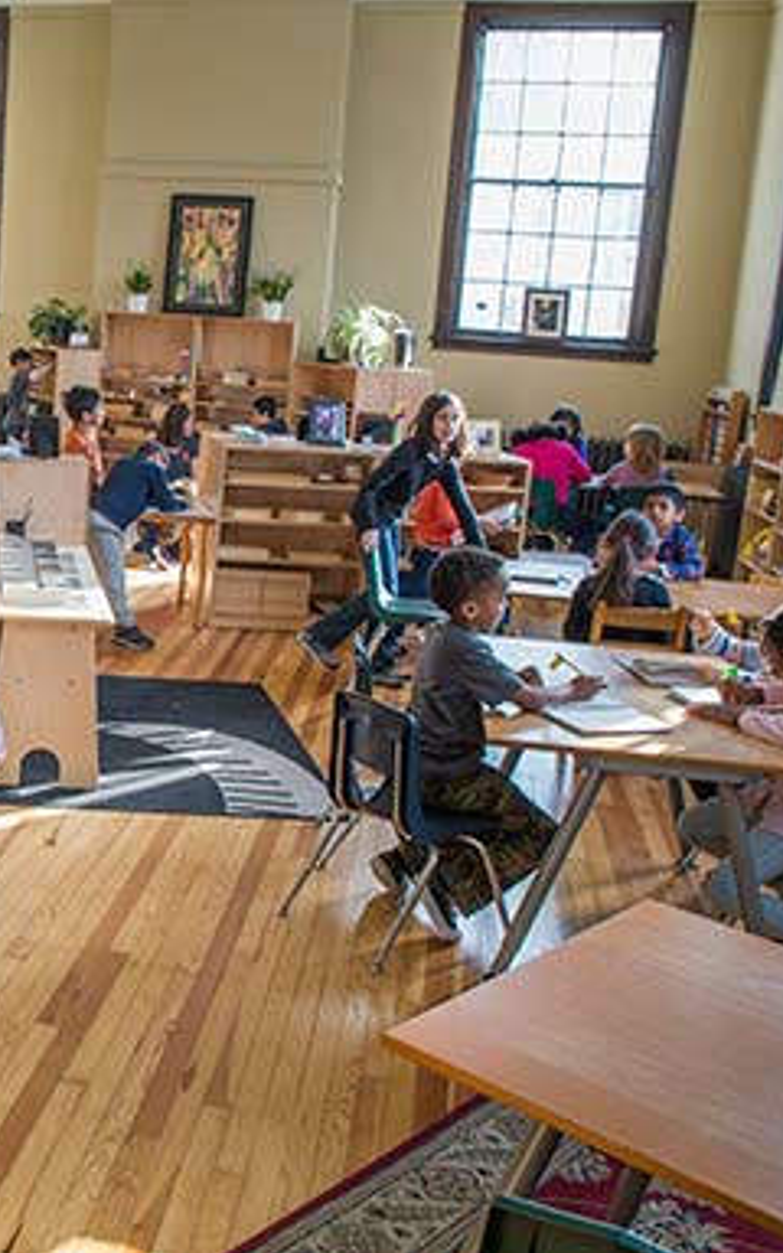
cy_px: 628
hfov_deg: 31.6
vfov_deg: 52.7
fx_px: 1263
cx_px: -13
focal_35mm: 37
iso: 800
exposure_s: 1/180
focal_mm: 24
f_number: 6.7
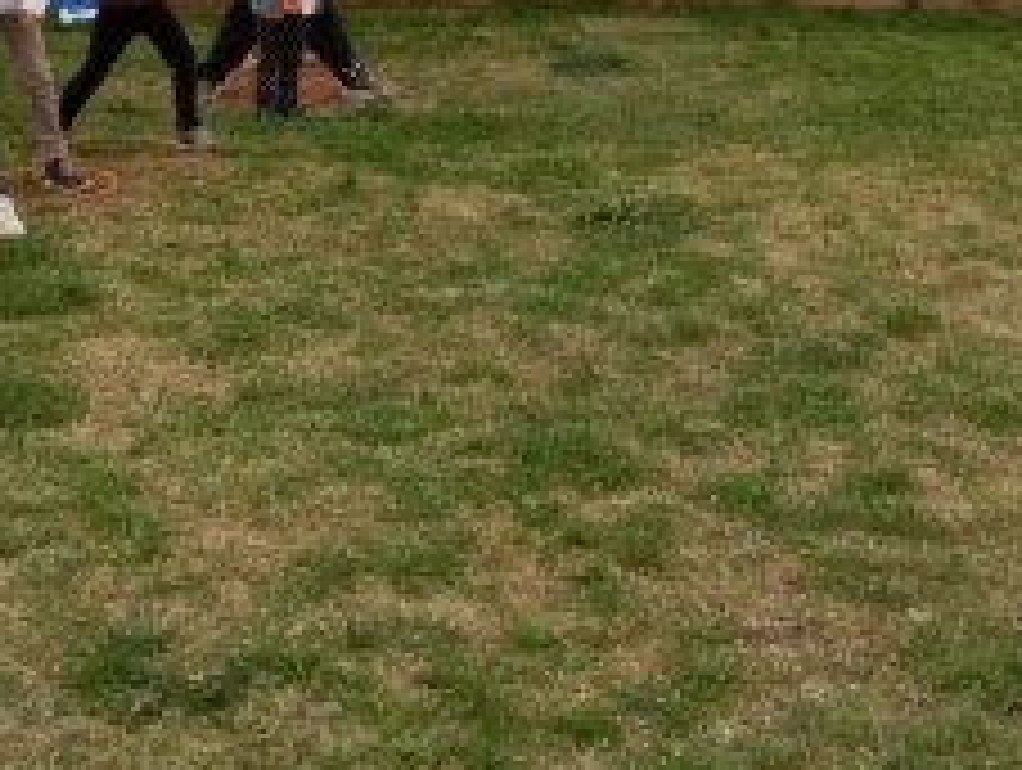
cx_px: 423
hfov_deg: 25.6
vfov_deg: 18.0
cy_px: -266
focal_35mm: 76
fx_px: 2247
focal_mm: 3.79
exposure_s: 1/33.3
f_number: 2.2
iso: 117
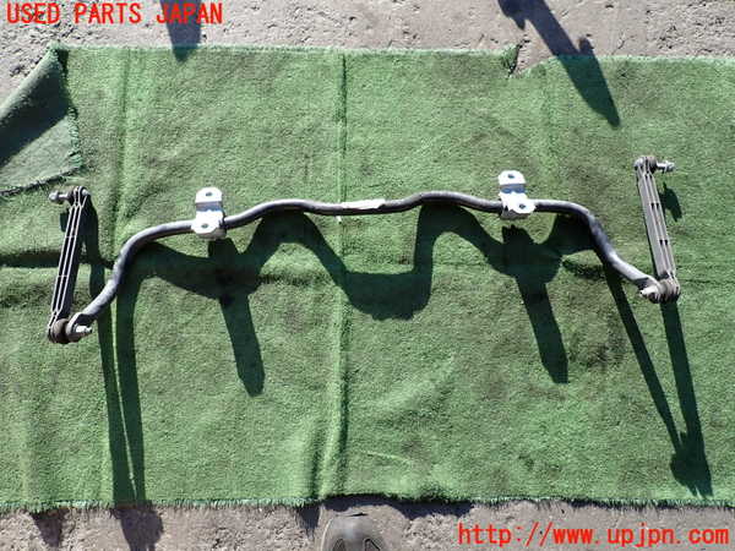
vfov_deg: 54.9
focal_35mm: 25
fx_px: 531
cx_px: 368
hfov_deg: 69.4
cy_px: 276
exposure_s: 1/320
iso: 100
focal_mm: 4.5
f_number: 2.8
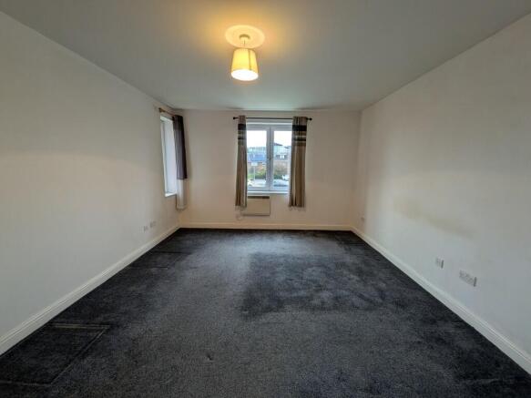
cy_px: 199
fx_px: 215
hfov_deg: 102.1
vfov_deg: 85.7
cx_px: 266
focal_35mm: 14
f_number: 2.2
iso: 77
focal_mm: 1.85
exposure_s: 1/50
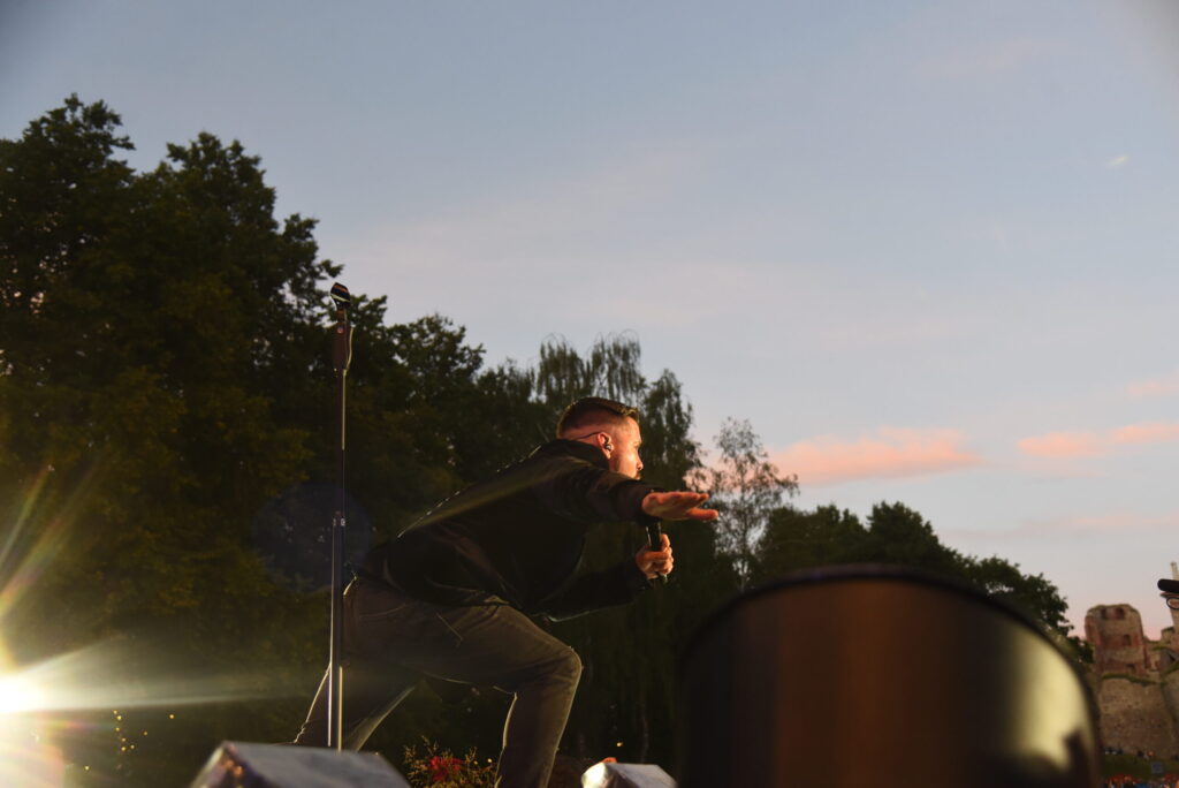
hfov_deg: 48.4
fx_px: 1311
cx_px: 590
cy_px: 394
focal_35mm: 40
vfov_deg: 33.4
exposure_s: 1/500
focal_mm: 40
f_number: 4
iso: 1400
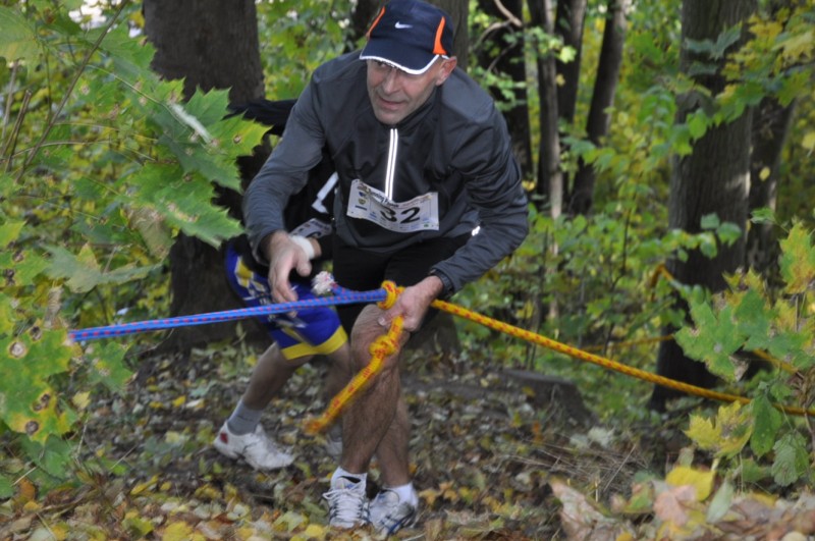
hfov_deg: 27.0
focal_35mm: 75
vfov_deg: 18.1
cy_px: 270
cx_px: 408
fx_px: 1696
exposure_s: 1/60
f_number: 5
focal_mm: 50
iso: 250
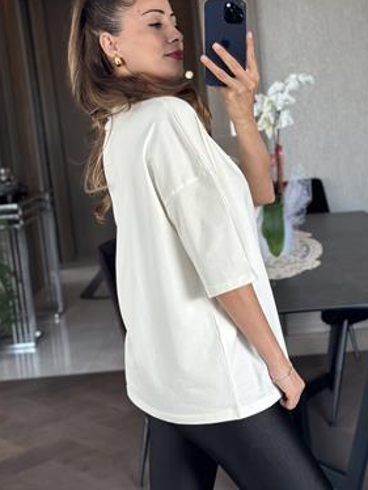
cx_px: 193
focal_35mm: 65
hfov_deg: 22.6
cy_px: 214
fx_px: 920
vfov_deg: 29.8
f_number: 1.78
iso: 125
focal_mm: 6.86
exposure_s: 1/60
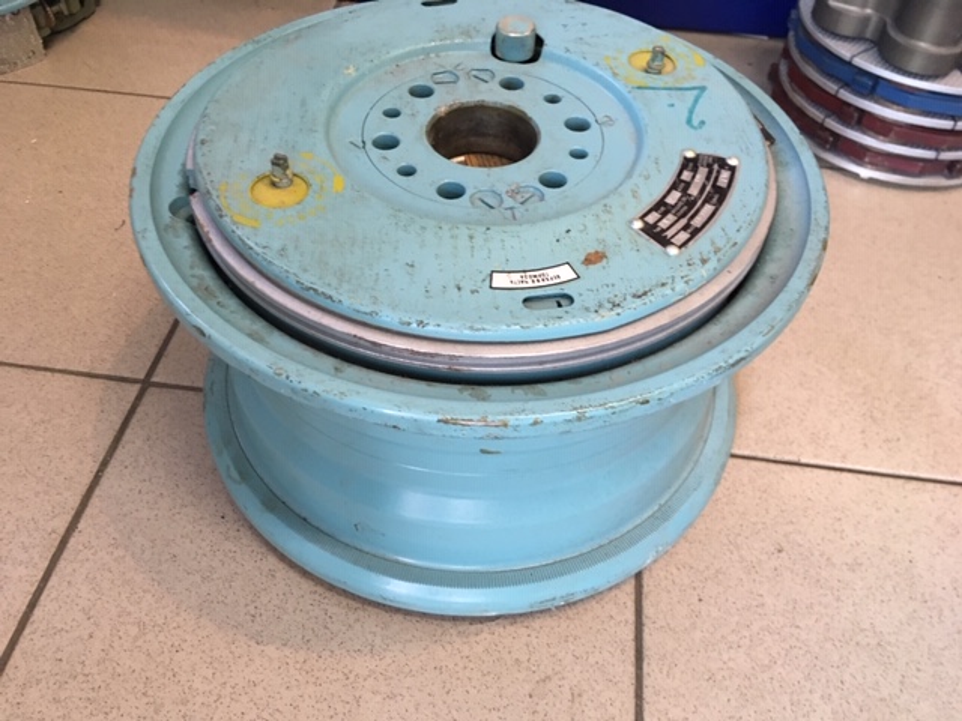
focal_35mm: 29
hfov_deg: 61.7
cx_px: 481
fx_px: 806
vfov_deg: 48.2
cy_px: 360
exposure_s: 1/33
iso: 160
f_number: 2.2
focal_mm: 4.15
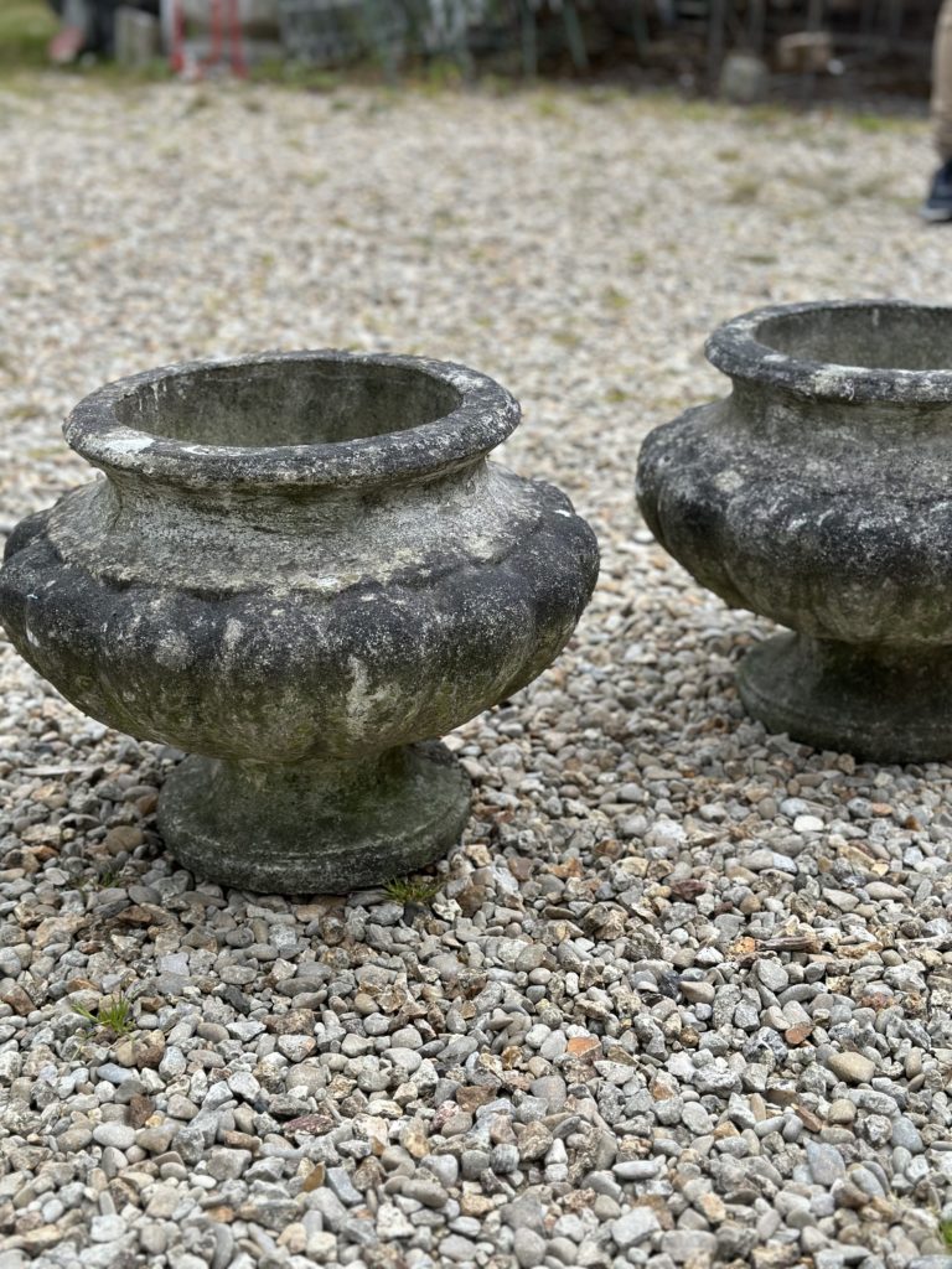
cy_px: 634
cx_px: 476
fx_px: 1760
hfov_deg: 30.3
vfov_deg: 39.7
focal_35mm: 48
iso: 80
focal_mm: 6.86
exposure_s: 1/1085
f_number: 1.78
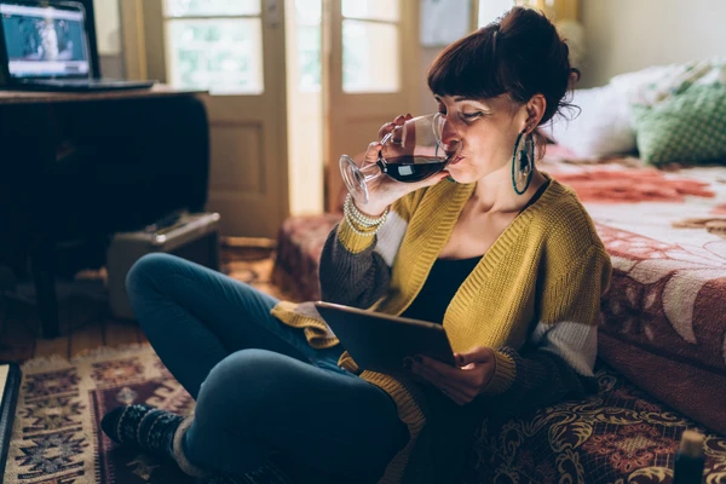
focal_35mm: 35
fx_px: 706
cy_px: 242
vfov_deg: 37.9
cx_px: 363
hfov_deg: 54.4
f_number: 1.4
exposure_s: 1/100
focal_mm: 35
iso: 400
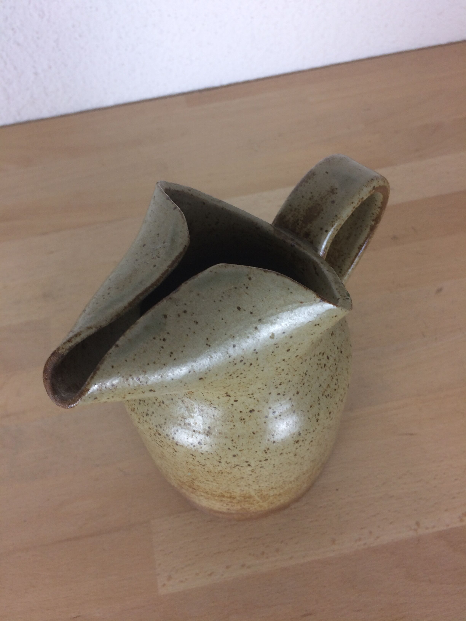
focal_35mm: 29
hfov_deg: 48.2
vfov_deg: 61.7
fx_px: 521
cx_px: 233
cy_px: 310
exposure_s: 1/33
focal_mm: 4.15
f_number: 2.2
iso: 40
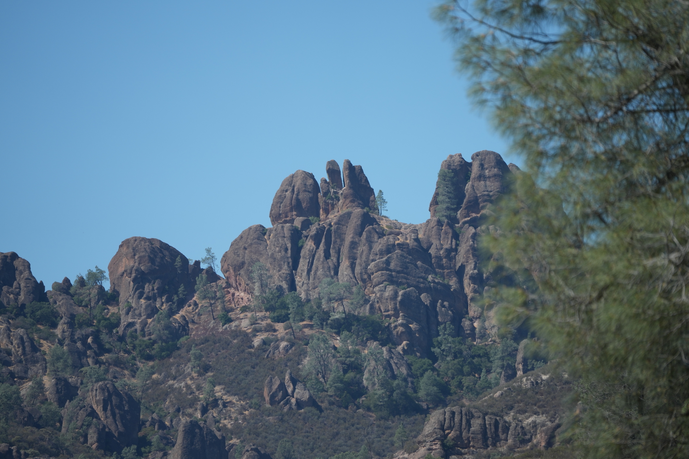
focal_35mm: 400
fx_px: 7655
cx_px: 344
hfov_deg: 5.2
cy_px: 230
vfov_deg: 3.4
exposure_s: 1/1000
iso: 250
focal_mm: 400
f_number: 6.3
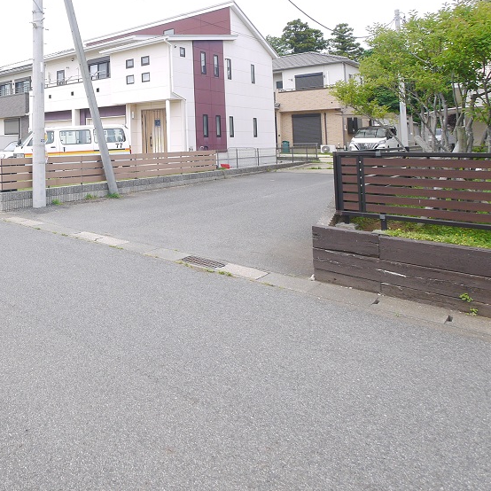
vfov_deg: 59.4
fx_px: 401
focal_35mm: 25
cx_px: 10
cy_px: 120
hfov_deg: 51.6
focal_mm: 7
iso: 160
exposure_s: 1/320
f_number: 6.3
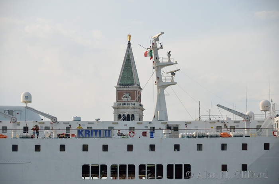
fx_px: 1102
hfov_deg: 14.4
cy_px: 92
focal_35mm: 142
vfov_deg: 9.6
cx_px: 140
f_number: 5.3
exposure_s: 1/320
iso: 100
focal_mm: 95
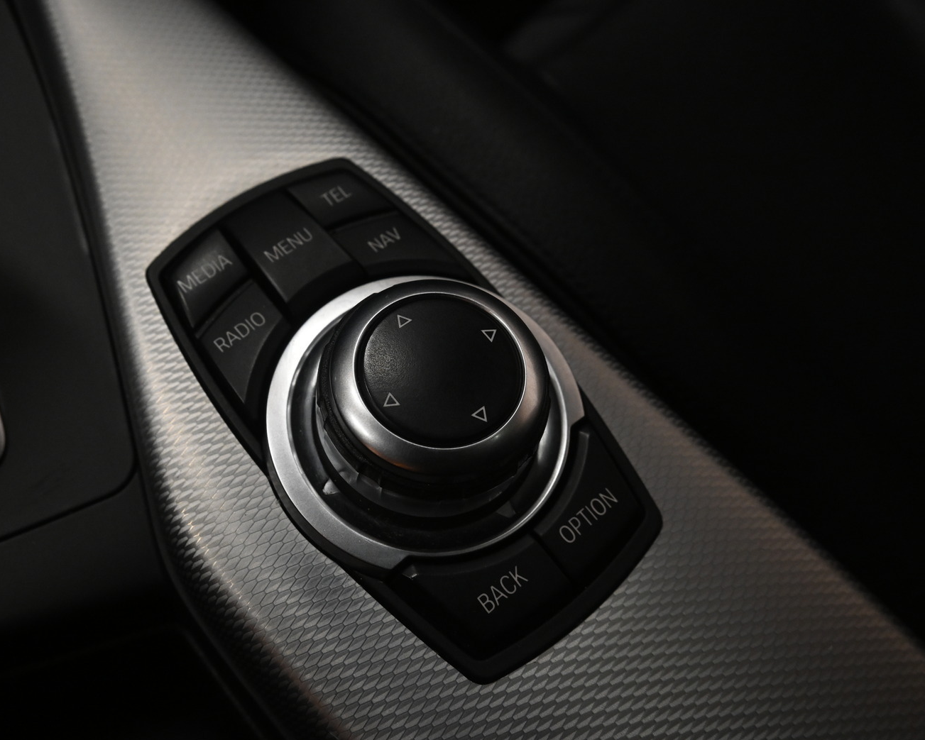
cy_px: 377
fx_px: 767
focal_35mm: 28
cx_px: 398
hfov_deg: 61.9
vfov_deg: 51.5
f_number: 5.6
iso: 1600
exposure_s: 1/125
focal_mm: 16
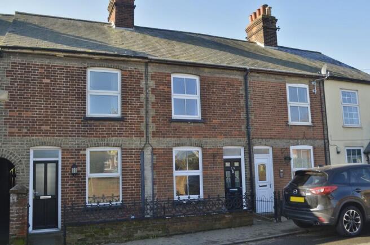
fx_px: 338
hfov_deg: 57.3
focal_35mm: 33
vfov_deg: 39.8
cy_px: 122
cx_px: 185
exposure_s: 1/200
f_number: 7.1
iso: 200
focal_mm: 22
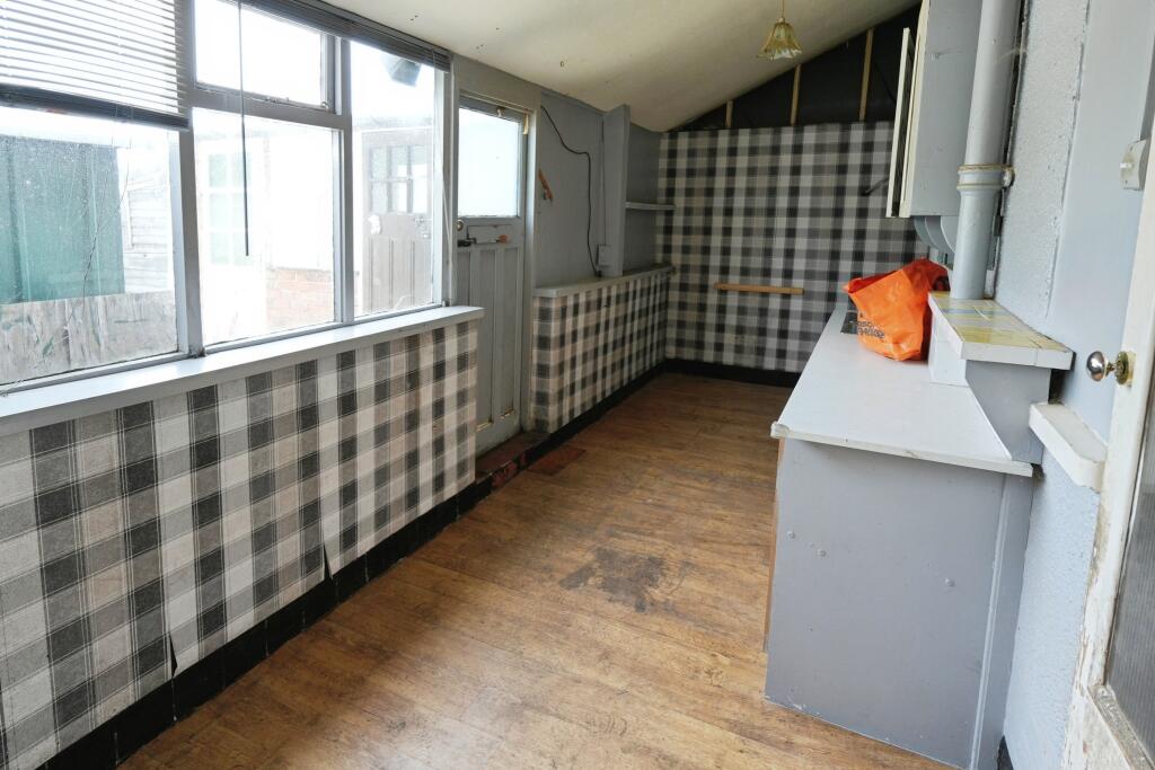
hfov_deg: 85.4
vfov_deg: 63.2
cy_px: 385
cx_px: 578
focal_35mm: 20
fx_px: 626
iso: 250
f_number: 4
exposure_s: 1/60
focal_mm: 13
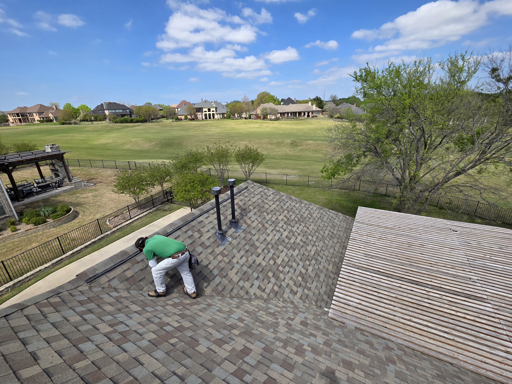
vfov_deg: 89.9
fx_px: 192
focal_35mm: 13
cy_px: 192
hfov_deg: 106.2
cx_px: 256
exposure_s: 1/2000
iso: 40
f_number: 1.9
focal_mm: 2.2
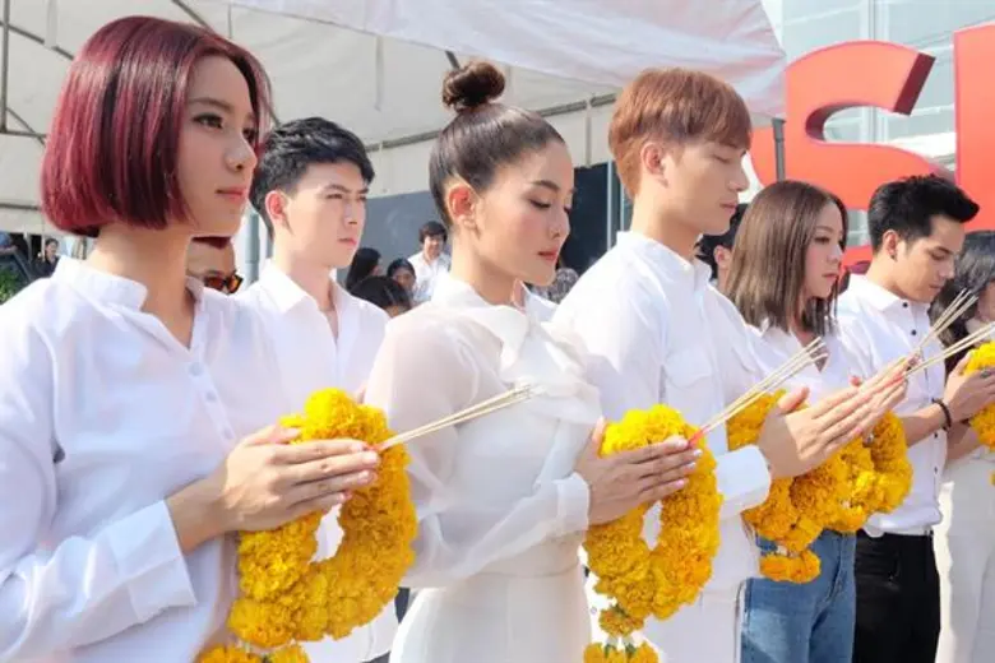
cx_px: 498
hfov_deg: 46.4
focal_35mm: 42
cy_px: 332
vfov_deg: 31.9
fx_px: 1161
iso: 400
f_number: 7.1
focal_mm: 28.2
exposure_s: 1/350
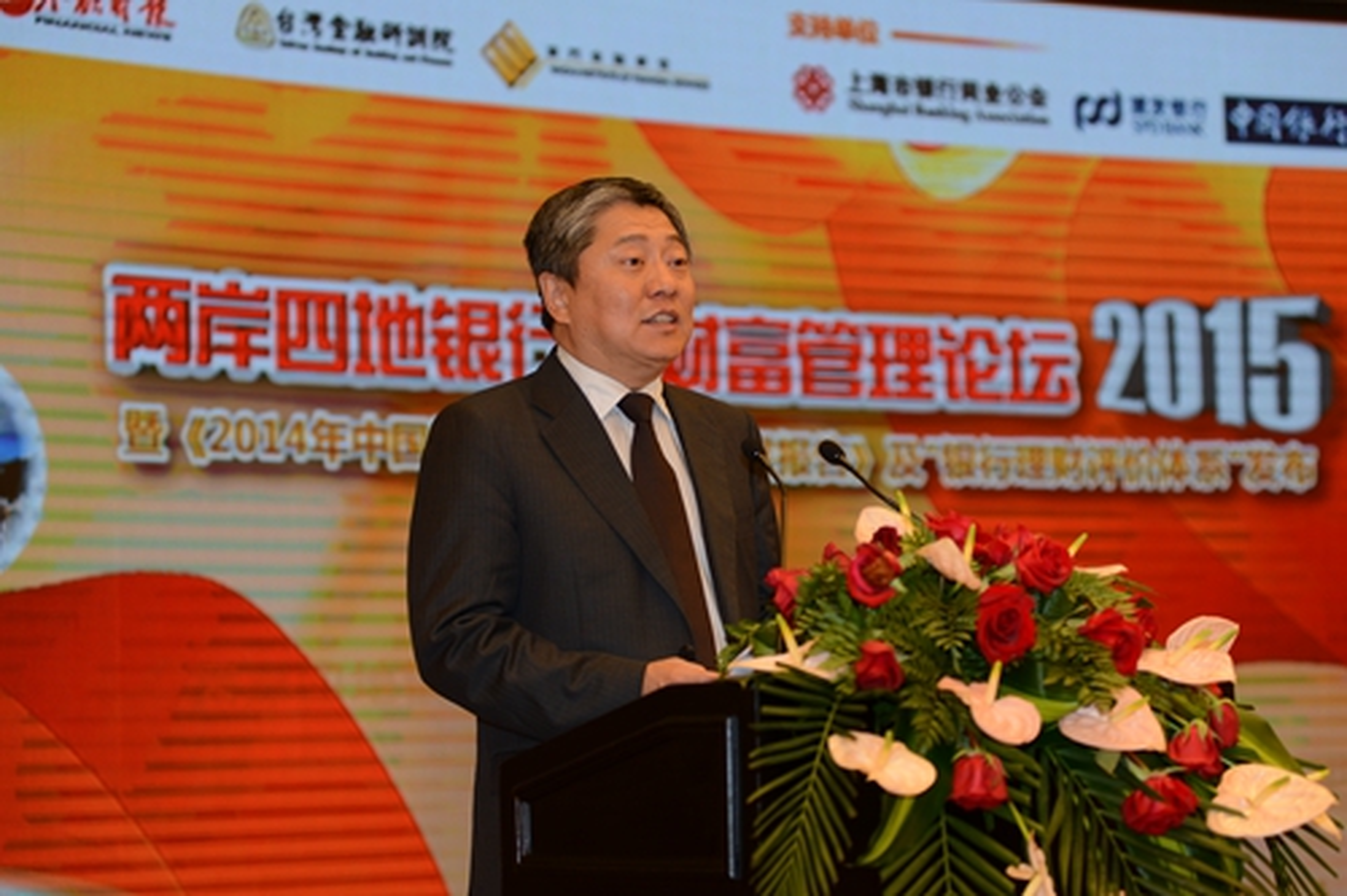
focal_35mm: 86
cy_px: 448
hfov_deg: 23.7
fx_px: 3217
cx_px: 674
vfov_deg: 15.9
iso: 640
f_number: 3.5
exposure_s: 1/200
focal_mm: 86
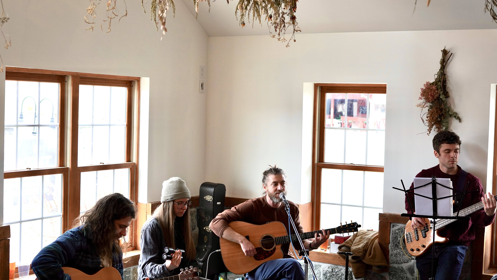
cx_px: 247
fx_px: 698
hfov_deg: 39.2
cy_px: 135
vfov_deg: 22.6
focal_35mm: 53
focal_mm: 50
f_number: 4
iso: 1000
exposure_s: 1/160
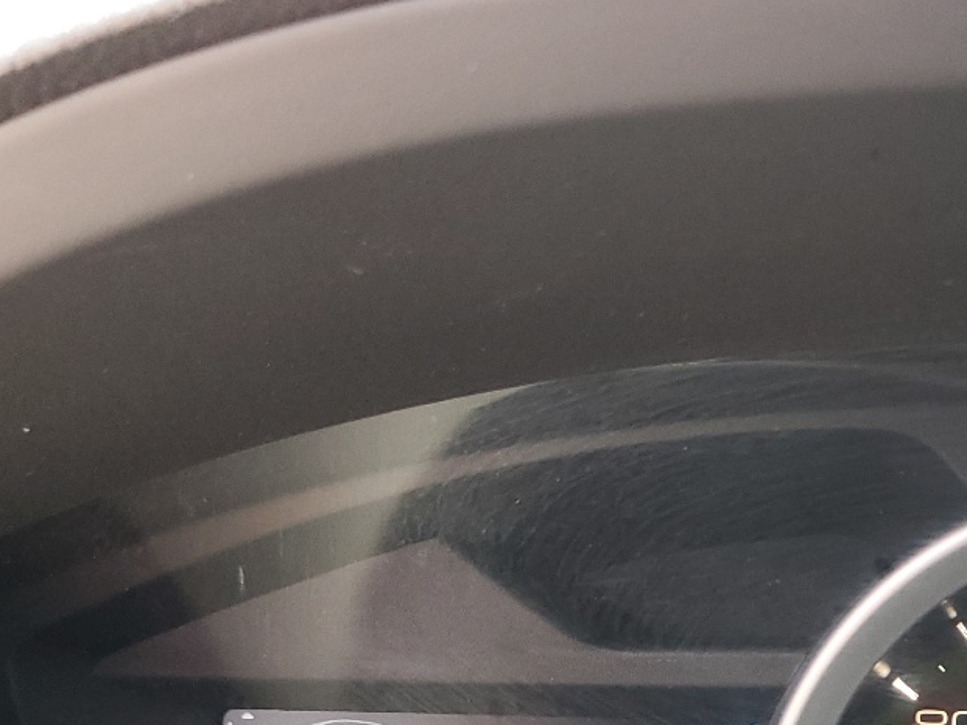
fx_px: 1872
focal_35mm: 67
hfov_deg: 26.1
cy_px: 795
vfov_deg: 20.9
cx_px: 1137
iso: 76
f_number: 1.5
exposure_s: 1/120
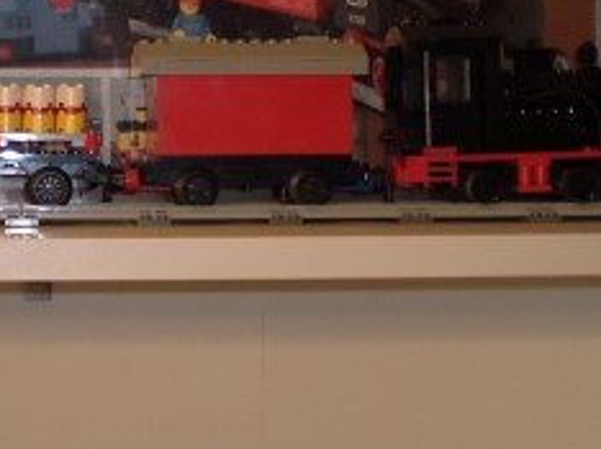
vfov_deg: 14.2
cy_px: 151
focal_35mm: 104
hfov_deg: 18.8
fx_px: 1804
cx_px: 157
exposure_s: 1/80
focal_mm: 6.3
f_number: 3.1
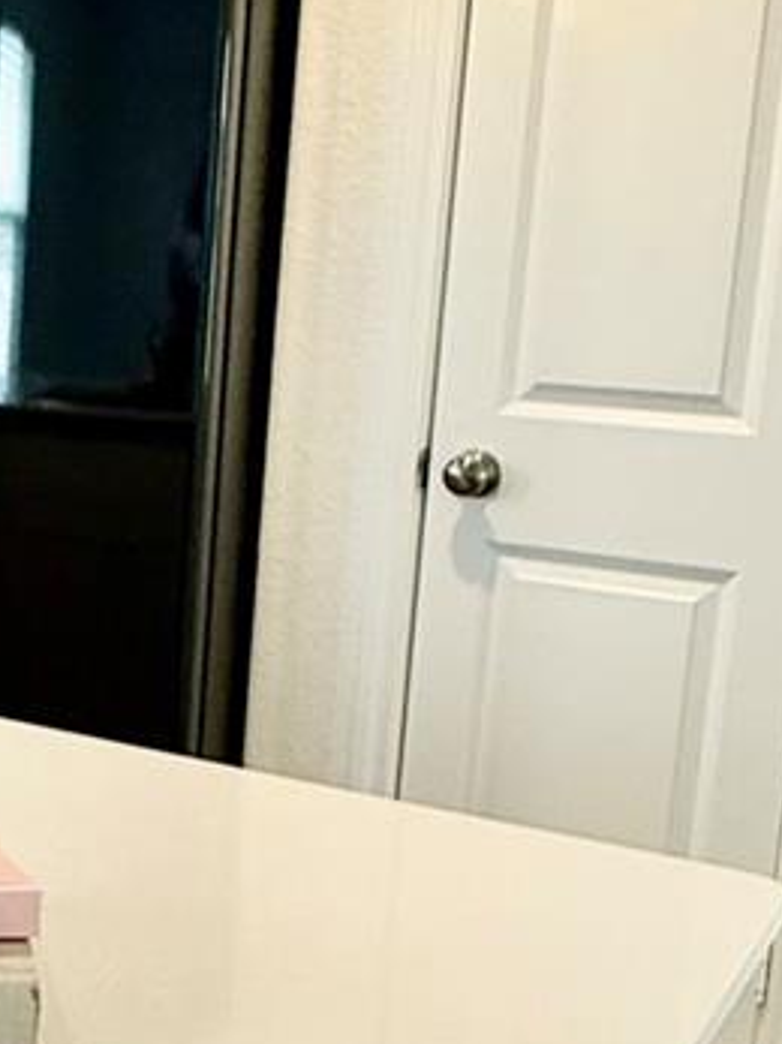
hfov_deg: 20.0
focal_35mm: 62
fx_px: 1869
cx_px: -433
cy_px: 511
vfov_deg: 31.2
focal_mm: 2.22
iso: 200
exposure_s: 1/60
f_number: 2.2
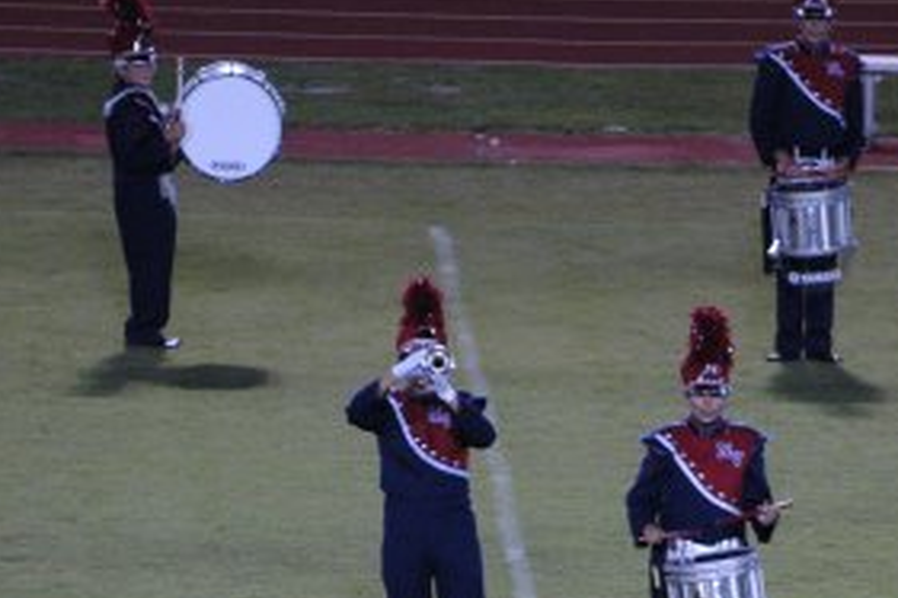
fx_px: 15979
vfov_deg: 2.1
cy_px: 838
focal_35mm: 641
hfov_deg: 3.2
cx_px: 561
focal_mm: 200
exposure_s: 1/60
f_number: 2.8
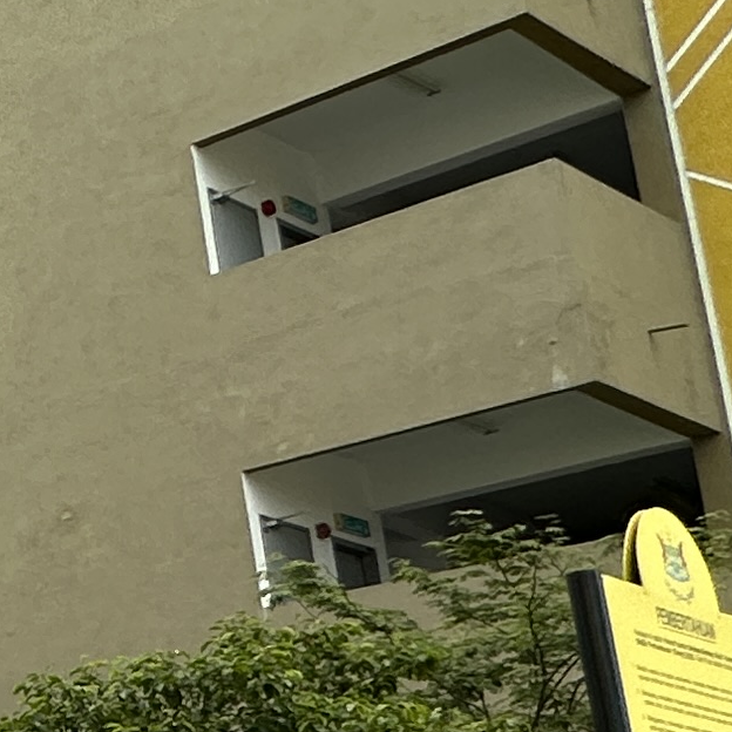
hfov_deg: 12.9
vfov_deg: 20.8
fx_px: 1914
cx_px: -1243
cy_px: 773
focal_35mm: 80
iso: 50
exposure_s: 1/790
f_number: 2.2
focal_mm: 2.22
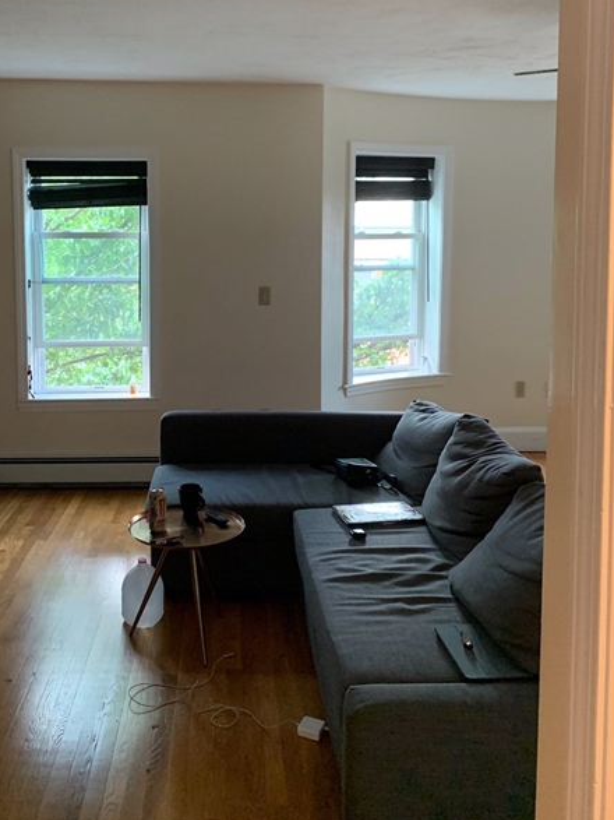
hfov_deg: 41.4
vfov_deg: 53.3
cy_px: 302
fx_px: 804
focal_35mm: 34
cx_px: 220
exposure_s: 1/60
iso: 320
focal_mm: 4.25
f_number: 1.8
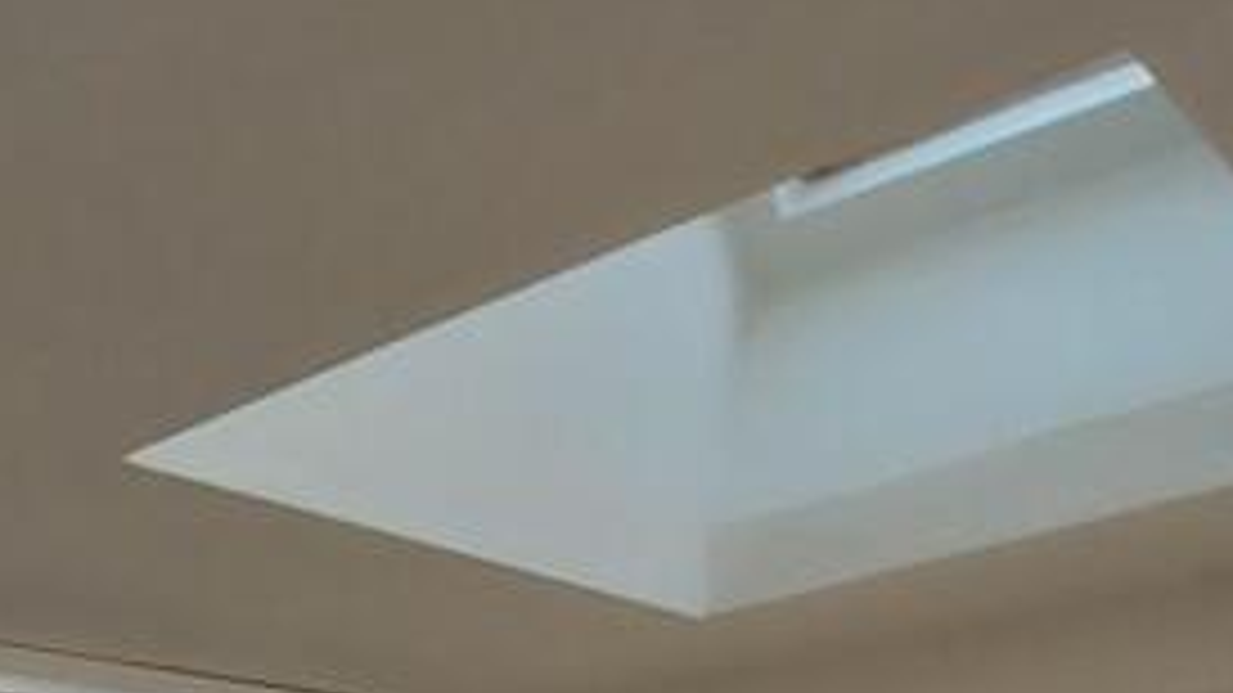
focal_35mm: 53
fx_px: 1732
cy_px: 1422
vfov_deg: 16.6
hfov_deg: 32.5
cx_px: -238
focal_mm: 1.42
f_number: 2.2
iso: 50
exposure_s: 1/100
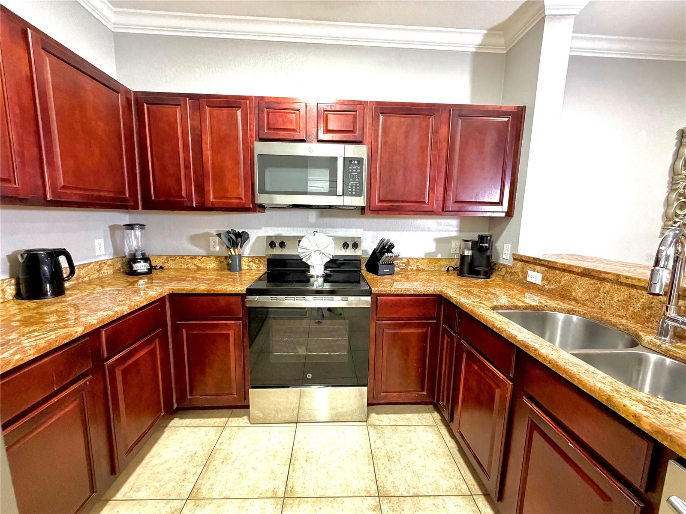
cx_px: 343
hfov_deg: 102.1
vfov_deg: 85.7
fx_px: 277
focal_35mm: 14
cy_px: 257
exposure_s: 1/60
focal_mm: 2.22
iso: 500
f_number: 2.2
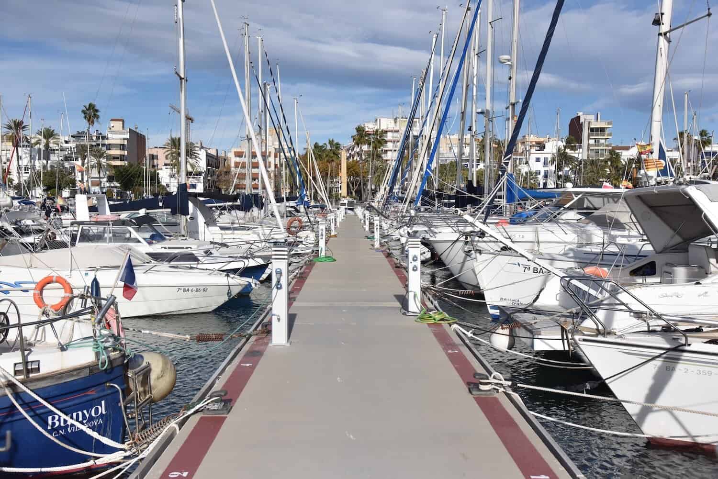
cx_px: 359
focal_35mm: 38
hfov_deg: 50.7
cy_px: 240
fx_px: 758
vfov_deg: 35.1
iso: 1400
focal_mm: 38
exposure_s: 1/8000
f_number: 7.1
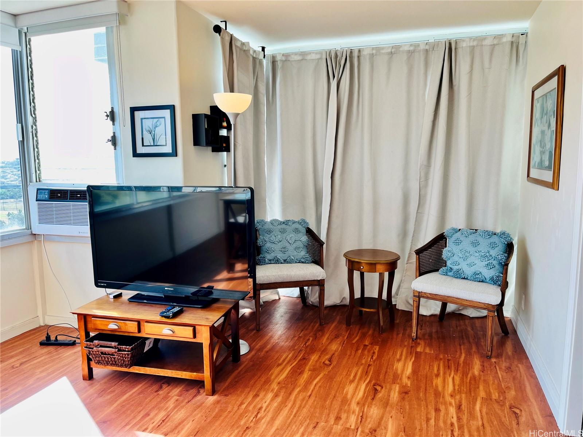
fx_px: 438
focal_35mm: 26
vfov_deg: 53.1
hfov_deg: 67.3
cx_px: 292
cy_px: 218
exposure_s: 1/196
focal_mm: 5.1
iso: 40
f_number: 1.6
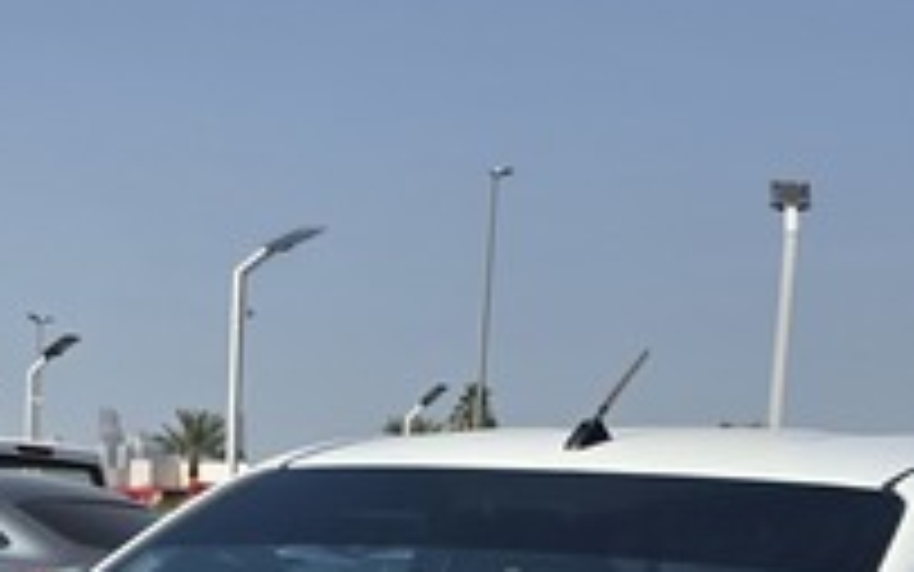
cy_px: 1180
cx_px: 261
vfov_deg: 12.0
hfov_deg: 21.5
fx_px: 2392
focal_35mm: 96
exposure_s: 1/1472
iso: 12
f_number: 1.7
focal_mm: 6.3
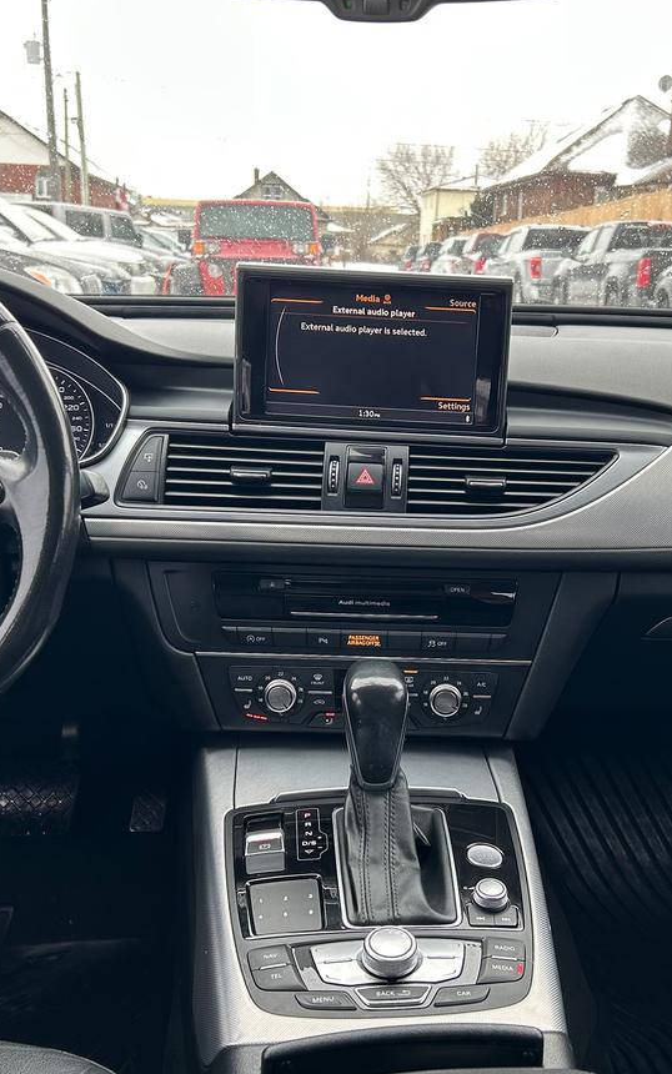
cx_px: 411
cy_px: 594
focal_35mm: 41
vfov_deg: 48.1
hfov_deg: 31.2
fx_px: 1201
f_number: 1.5
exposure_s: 1/179
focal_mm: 5.7
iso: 40
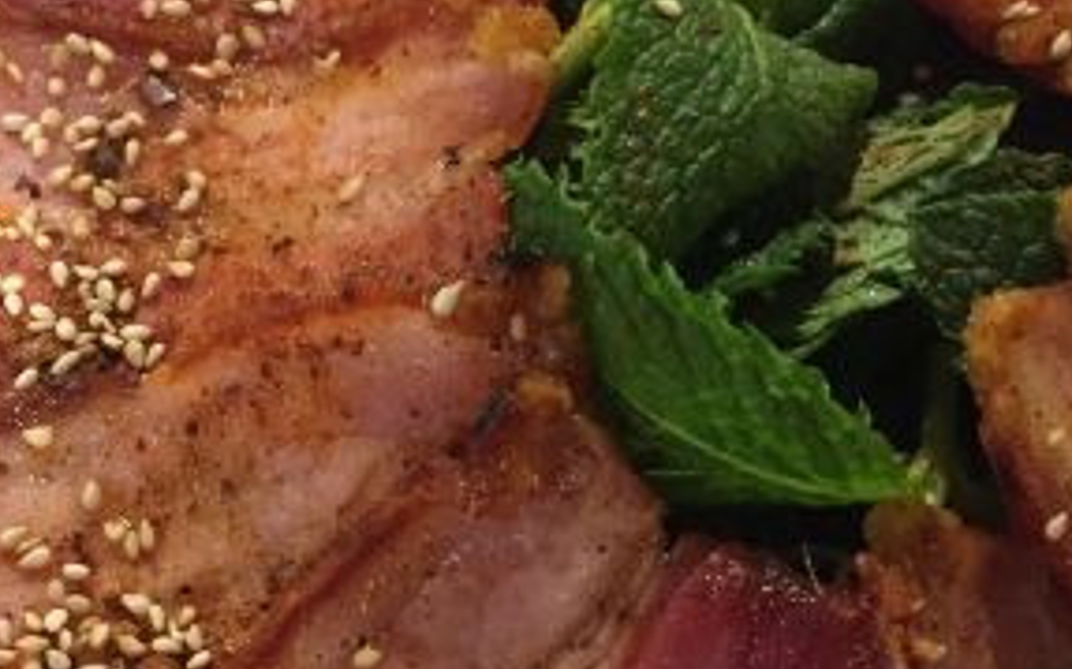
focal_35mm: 75
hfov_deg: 27.5
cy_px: 469
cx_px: 571
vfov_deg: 17.3
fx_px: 2190
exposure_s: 1/17
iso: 250
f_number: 2.2
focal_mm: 4.15
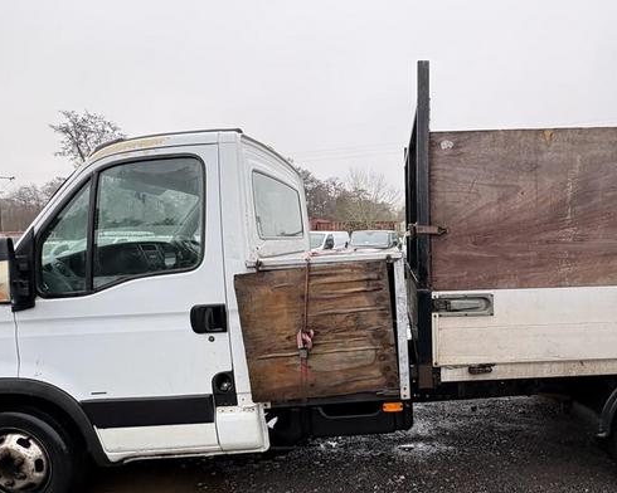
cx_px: 417
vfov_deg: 56.4
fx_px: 457
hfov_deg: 66.1
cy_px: 292
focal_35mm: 25
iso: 64
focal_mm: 2.22
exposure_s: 1/117
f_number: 2.2
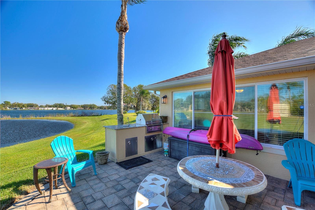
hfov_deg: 100.4
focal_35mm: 15
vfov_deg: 77.3
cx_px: 158
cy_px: 105
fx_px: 131
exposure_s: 1/125
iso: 100
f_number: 4.5
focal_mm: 10
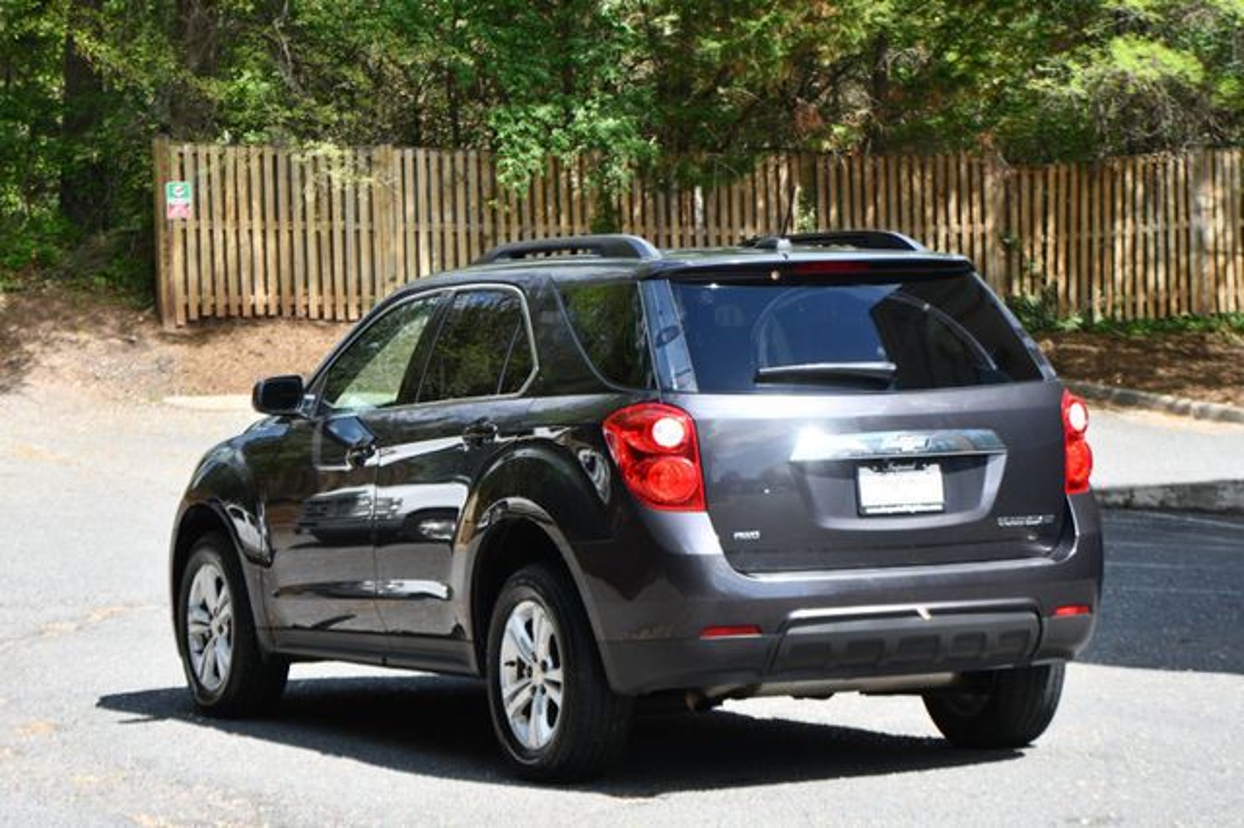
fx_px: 4144
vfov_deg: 11.4
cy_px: 414
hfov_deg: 17.1
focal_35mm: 120
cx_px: 622
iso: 100
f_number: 8
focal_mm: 80
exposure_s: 1/250
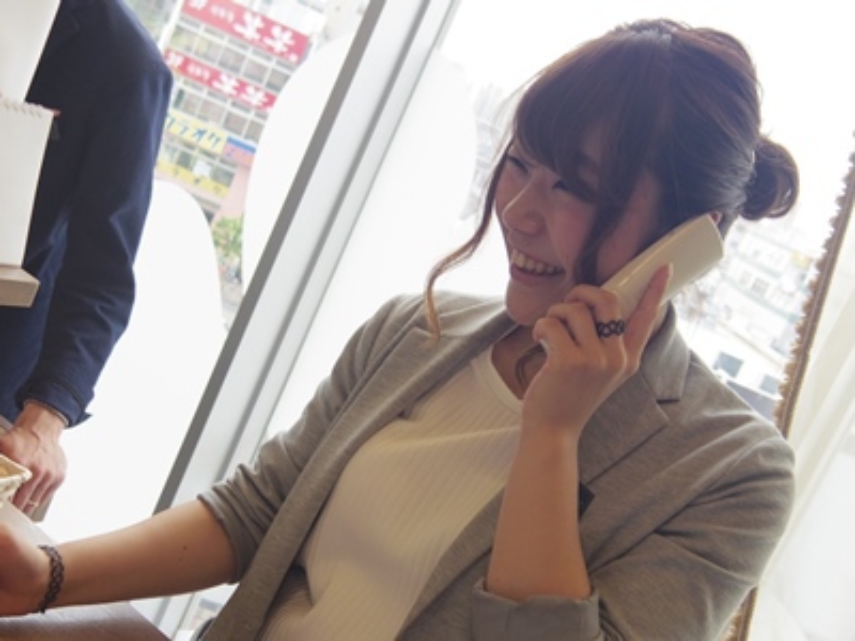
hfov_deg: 40.4
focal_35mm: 47
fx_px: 1161
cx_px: 428
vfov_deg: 30.9
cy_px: 320
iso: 250
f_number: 2.5
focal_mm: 8.5
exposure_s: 1/160
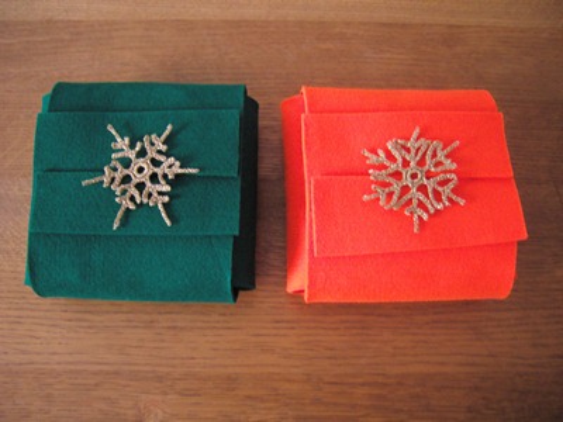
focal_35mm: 34
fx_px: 553
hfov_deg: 54.0
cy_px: 211
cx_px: 282
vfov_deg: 41.8
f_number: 2.8
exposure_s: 1/4
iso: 200
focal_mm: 7.3
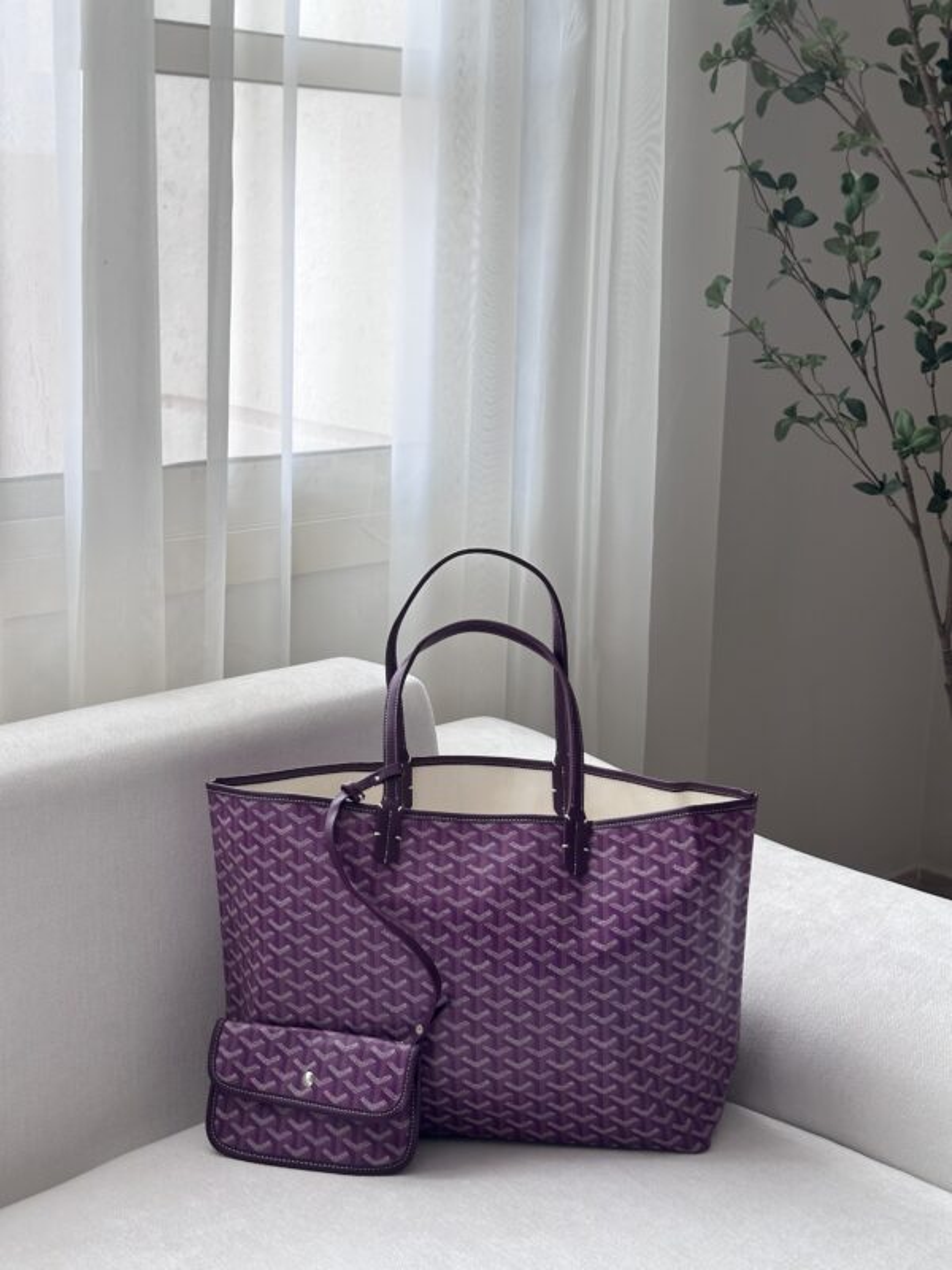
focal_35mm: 48
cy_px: 635
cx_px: 476
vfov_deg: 39.7
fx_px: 1760
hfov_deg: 30.3
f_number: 1.78
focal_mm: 6.86
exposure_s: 1/80
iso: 100
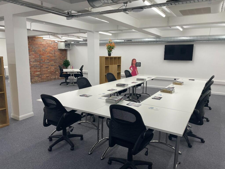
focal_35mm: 26
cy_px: 84
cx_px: 112
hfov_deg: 67.3
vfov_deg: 53.1
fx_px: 169
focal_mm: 4.2
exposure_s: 1/100
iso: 64
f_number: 1.6
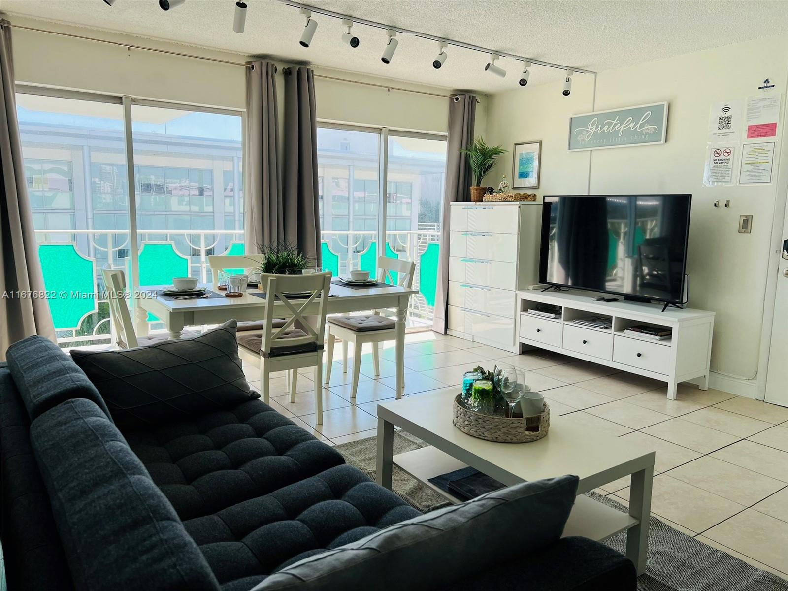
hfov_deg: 67.3
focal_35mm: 26
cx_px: 394
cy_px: 296
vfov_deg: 53.1
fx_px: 592
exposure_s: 1/866
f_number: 1.5
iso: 50
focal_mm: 5.7
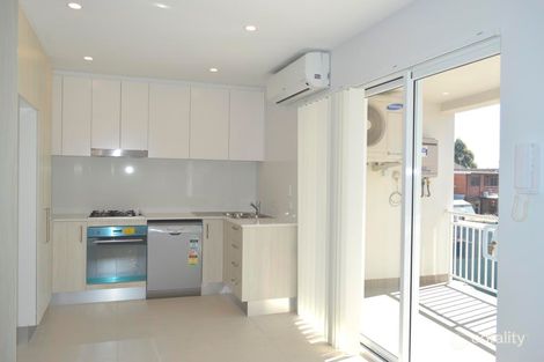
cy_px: 181
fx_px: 408
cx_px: 272
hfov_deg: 67.4
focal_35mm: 27
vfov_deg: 47.9
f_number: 5
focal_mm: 18
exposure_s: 1/200
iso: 100
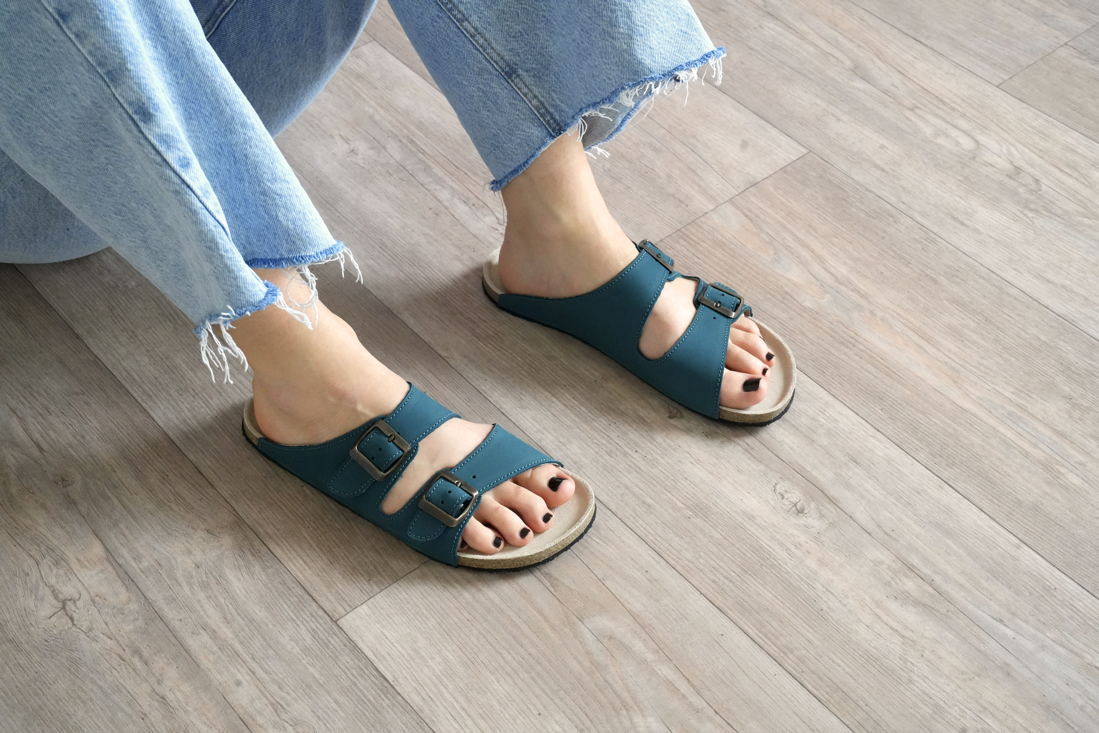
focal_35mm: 50
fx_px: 1526
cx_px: 550
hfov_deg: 39.6
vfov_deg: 27.0
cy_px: 366
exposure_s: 1/40
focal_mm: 50
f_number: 11
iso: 6400
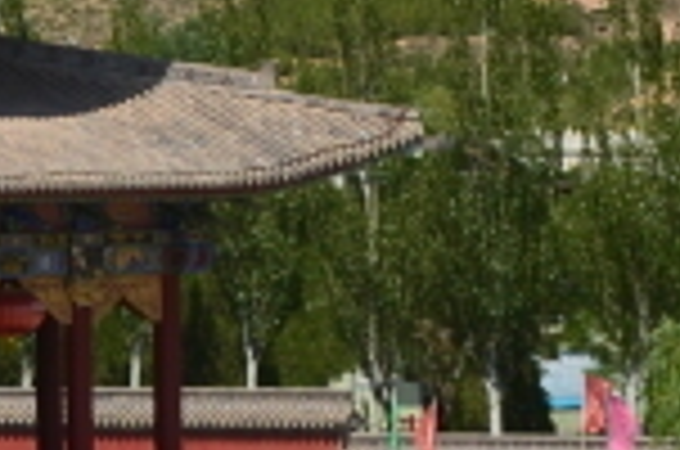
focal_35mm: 285
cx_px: 45
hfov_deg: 7.2
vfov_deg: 4.8
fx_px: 5372
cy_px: -135
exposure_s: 1/800
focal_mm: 28
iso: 200
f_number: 8
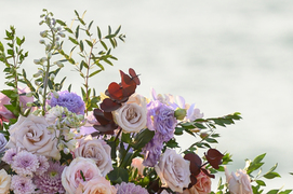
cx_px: 262
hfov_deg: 2.4
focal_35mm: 876
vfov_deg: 1.6
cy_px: 337
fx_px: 7121
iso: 200
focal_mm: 160
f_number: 3.5
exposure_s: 1/640
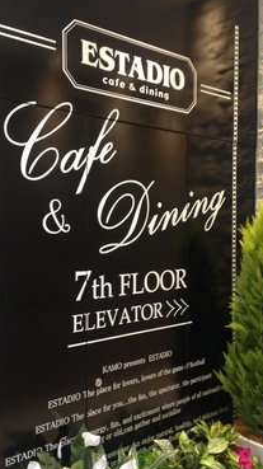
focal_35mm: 39
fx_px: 485
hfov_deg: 30.3
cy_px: 241
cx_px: 107
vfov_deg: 51.6
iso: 200
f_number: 2.4
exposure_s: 1/20
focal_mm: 4.12
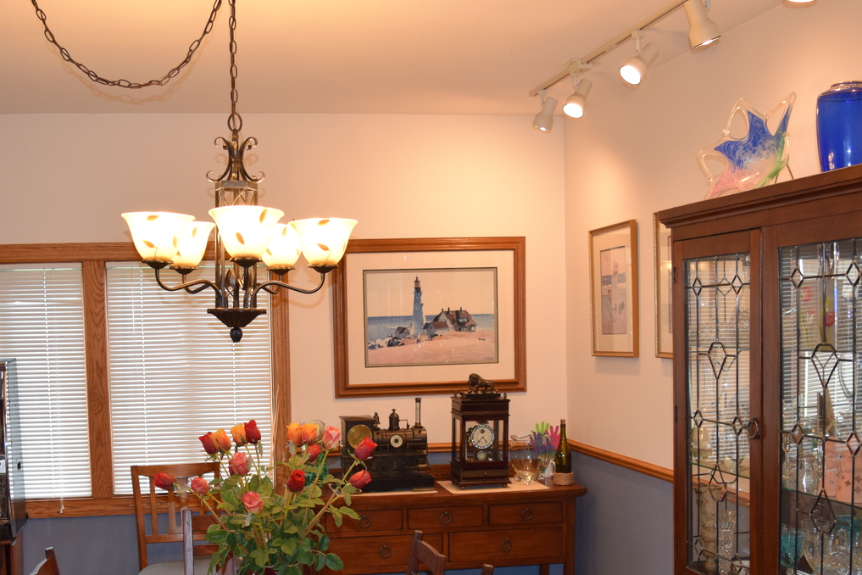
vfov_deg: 30.6
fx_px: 1030
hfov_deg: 45.1
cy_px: 436
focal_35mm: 43
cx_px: 327
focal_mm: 18
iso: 800
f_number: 4.5
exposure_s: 1/80
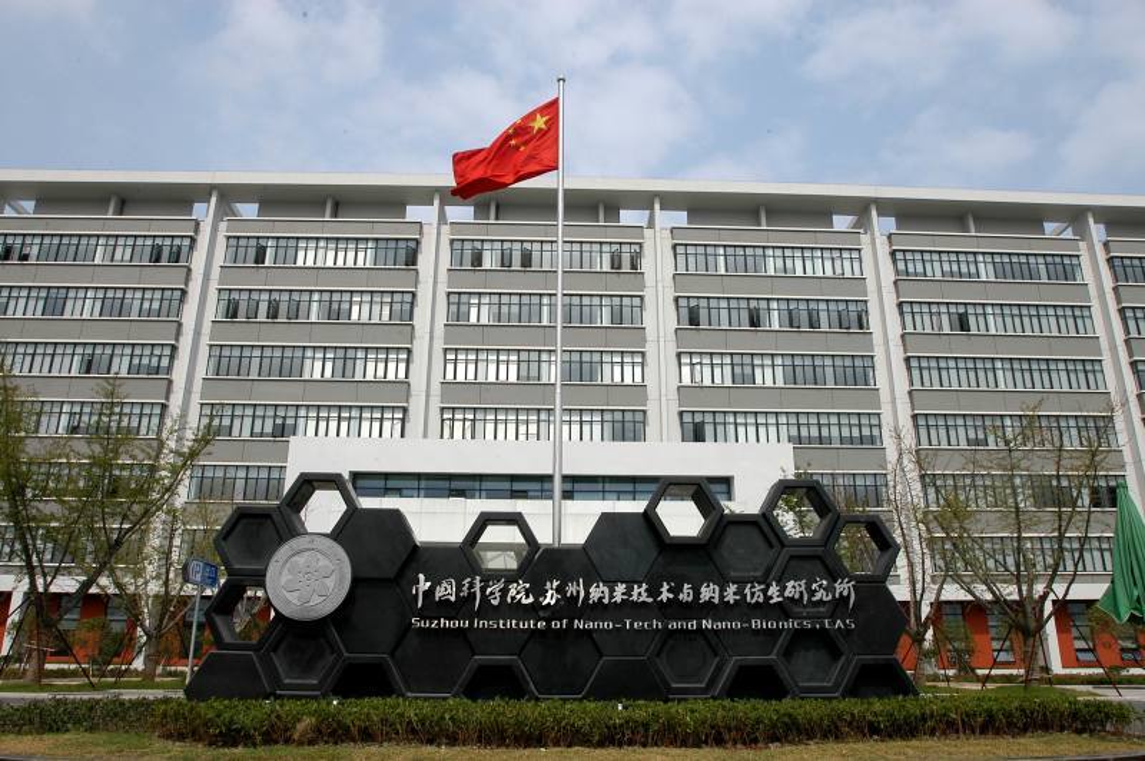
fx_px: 810
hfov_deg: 70.5
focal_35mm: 26
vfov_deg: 50.3
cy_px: 380
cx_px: 572
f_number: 11
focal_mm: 17
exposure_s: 1/250
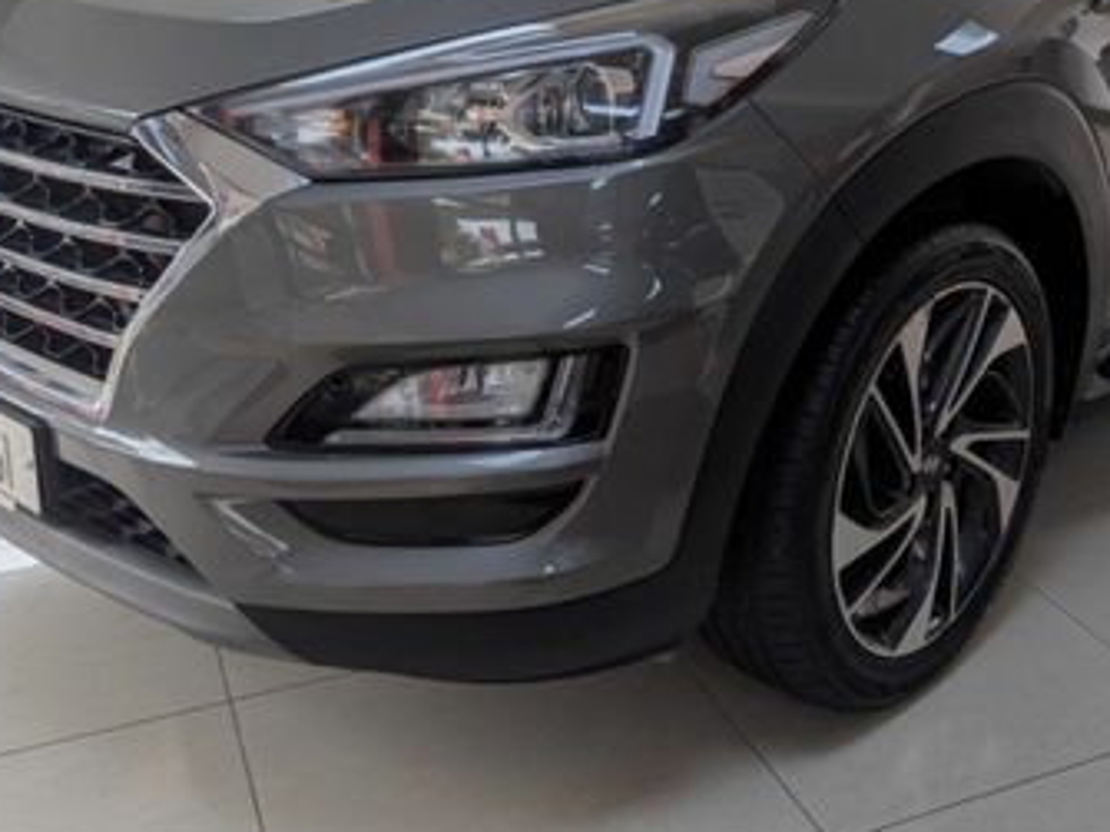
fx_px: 1378
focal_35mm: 43
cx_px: 736
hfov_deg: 43.3
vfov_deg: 32.6
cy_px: 166
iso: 19
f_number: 1.68
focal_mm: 6.9
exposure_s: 1/473
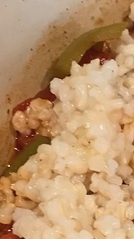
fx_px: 827
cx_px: 348
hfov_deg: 8.3
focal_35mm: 131
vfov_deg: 15.8
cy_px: 276
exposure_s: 1/20
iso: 40
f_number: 1.8
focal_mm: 3.99
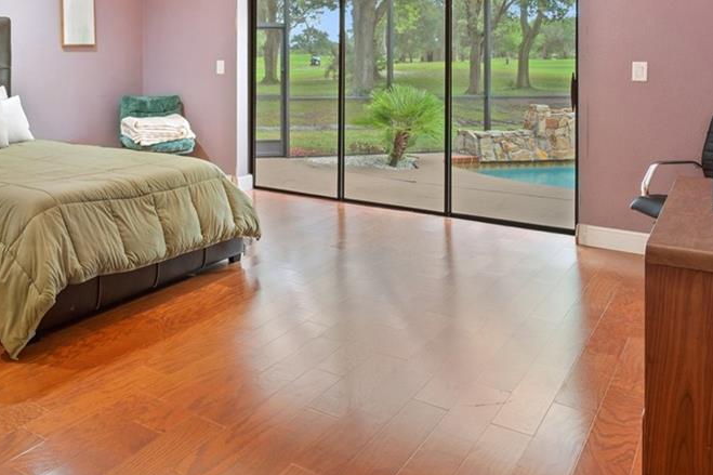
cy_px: 75
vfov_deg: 37.1
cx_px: 131
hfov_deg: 51.9
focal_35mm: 34
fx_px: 673
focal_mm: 14
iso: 250
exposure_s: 1.3
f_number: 6.3
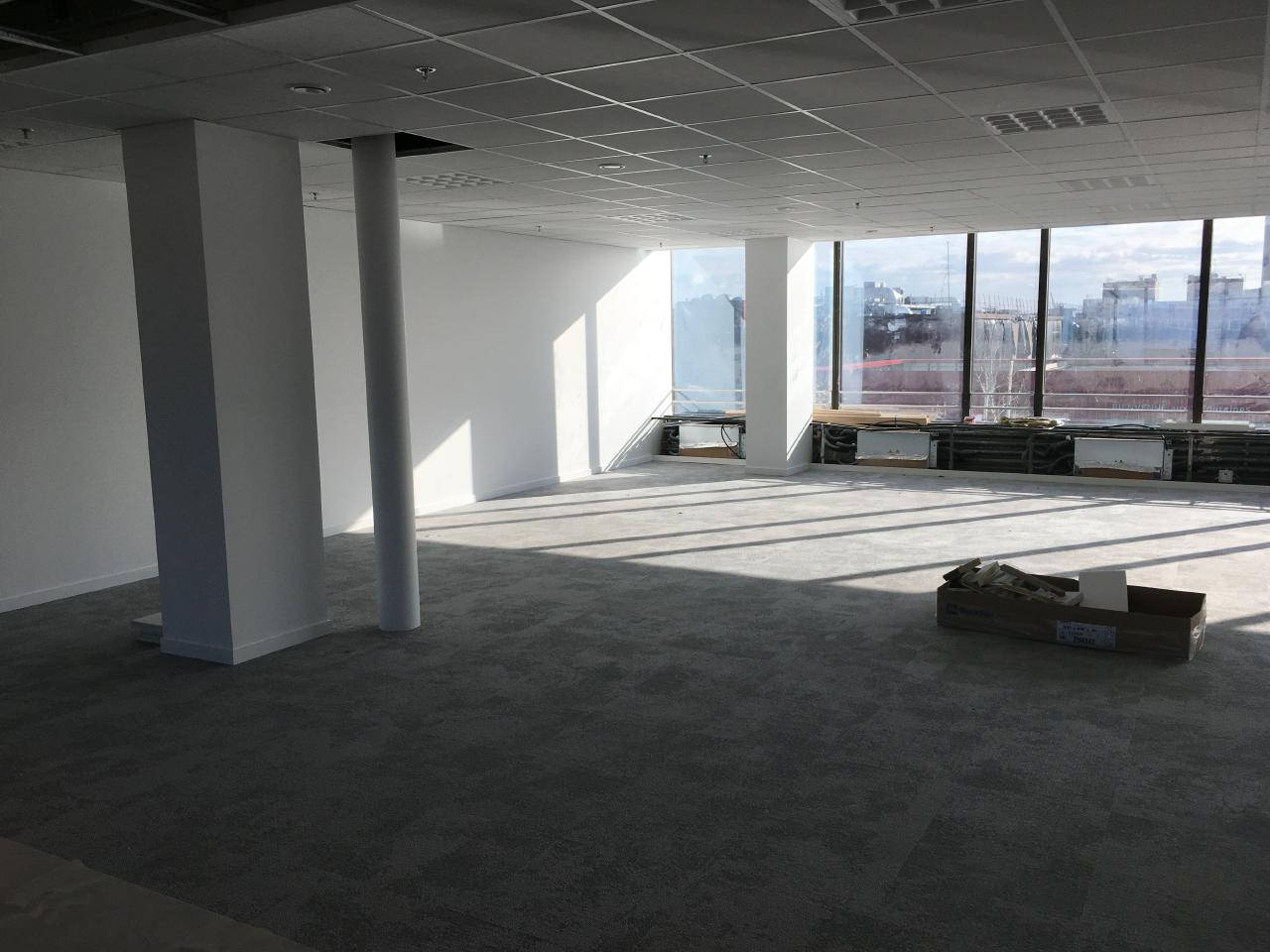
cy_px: 476
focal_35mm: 29
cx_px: 635
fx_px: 1064
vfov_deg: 48.2
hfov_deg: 61.7
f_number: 2.2
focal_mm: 4.15
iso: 25
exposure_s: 1/801
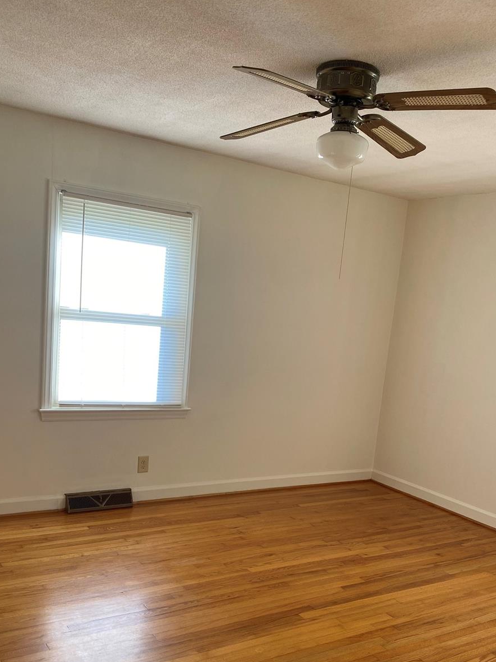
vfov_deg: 53.2
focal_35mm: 34
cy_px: 427
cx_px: 274
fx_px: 650
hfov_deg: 41.7
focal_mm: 4.25
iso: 40
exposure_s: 1/121
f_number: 1.8
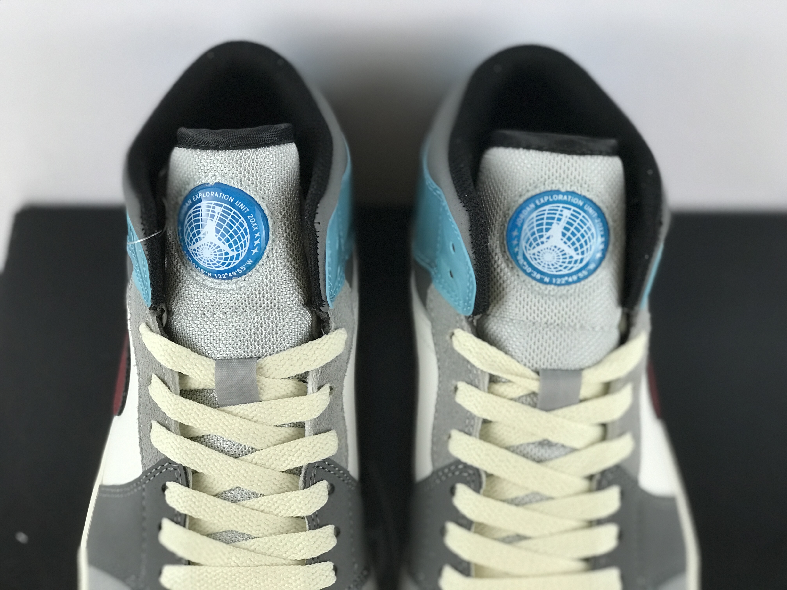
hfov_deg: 33.8
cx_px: 394
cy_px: 295
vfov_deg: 25.7
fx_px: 1296
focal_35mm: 57
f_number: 2.8
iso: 100
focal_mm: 6.6
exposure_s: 1/50
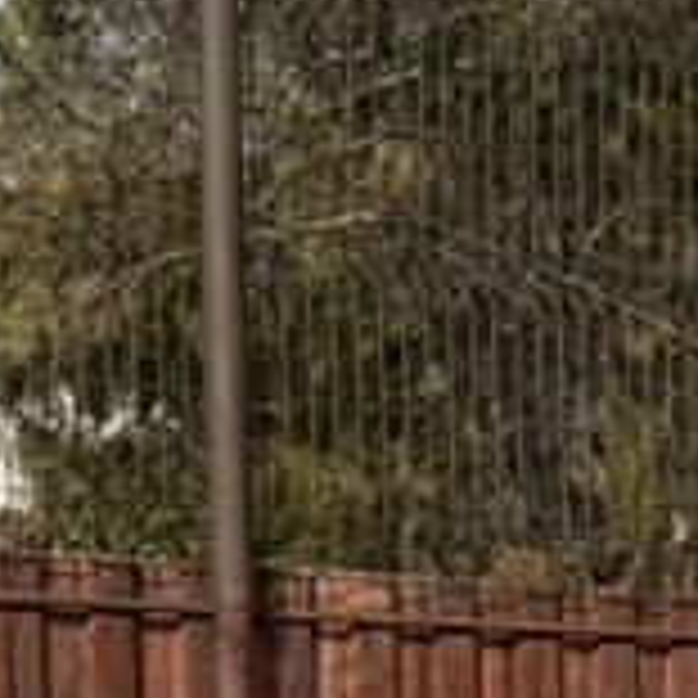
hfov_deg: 9.2
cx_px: 1265
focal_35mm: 182
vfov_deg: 8.6
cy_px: 1743
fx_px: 4152
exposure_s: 1/4167
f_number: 1.78
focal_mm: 6.76
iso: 80
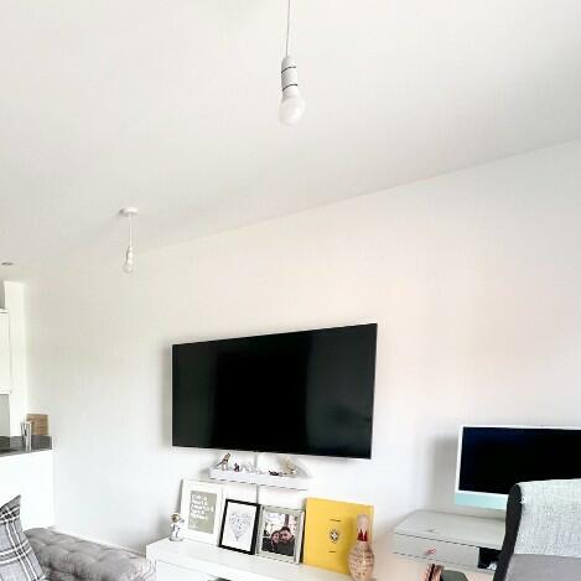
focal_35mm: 27
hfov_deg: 52.1
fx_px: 513
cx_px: 59
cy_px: 455
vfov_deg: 55.4
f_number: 2.2
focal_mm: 2.22
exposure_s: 1/99
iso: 80
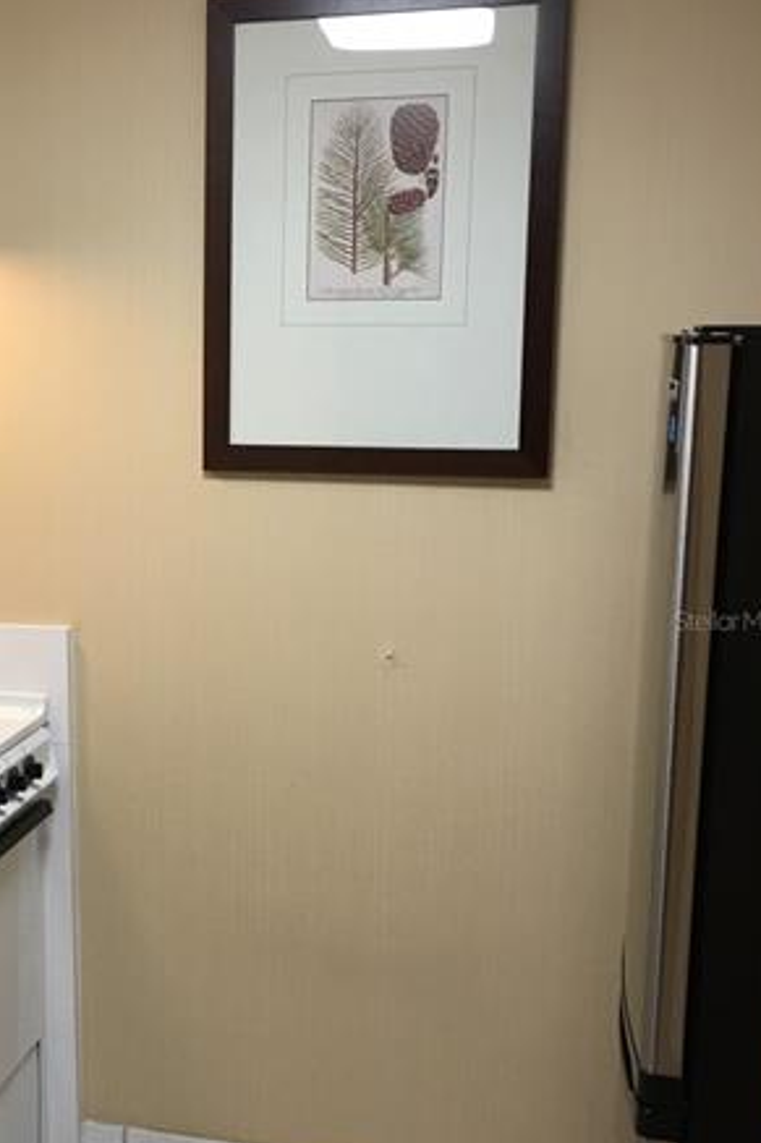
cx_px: 39
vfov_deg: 37.5
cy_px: 620
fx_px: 1682
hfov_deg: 24.6
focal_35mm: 53
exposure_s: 1/15
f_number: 2.2
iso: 32
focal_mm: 4.15
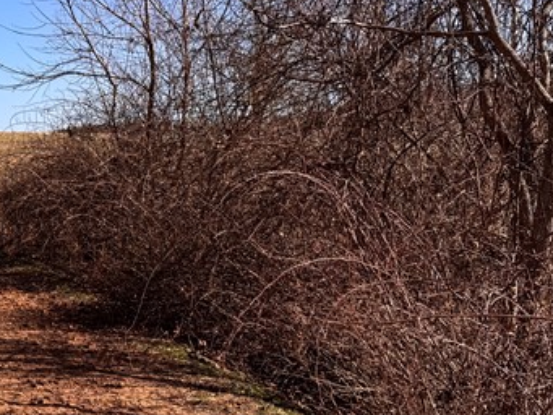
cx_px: -34
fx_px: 1151
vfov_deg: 20.4
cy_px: 287
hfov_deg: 25.3
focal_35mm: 72
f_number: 1.78
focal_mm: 6.76
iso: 80
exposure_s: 1/3096
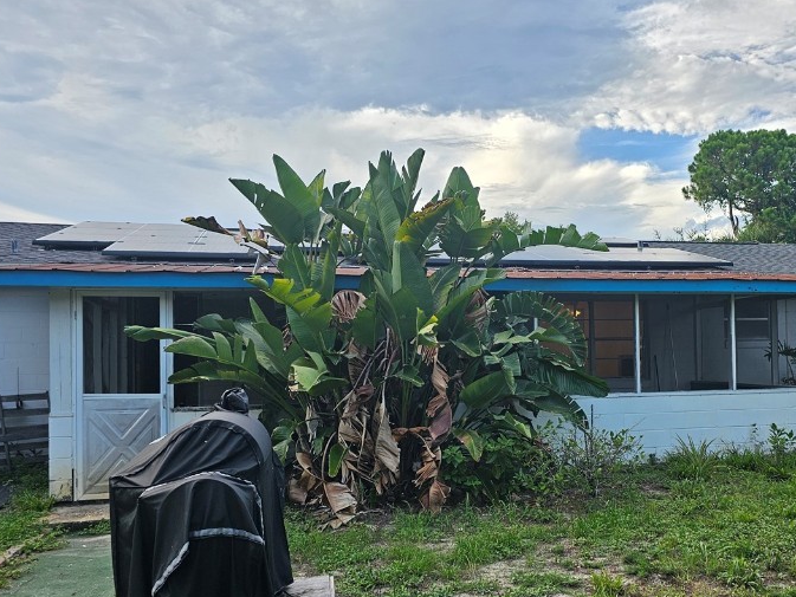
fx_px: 805
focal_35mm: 35
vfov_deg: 40.5
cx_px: 512
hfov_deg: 51.9
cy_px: 357
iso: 10
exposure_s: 1/132
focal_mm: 6.3
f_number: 1.7
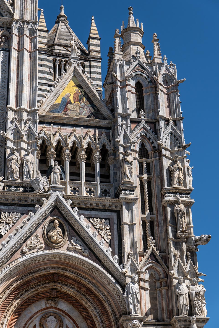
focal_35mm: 75
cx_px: 110
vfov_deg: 27.0
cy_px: 164
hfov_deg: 18.2
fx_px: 684
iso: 100
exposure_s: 1/1000
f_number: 5.6
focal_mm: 50
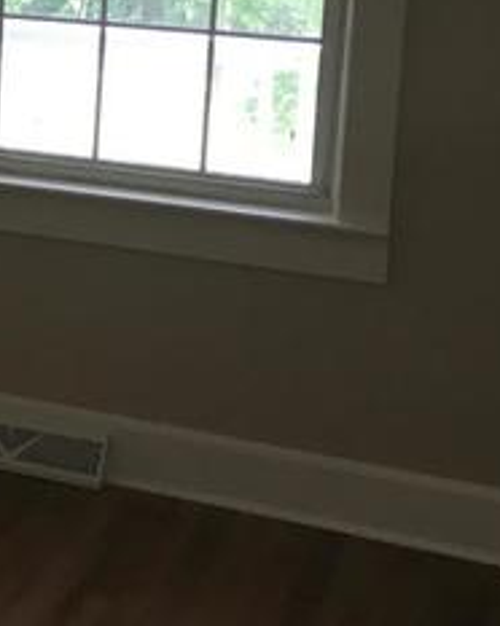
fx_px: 1741
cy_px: 32
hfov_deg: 14.6
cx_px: -358
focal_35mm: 94
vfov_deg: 19.9
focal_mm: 4.15
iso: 25
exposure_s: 1/30
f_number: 2.2
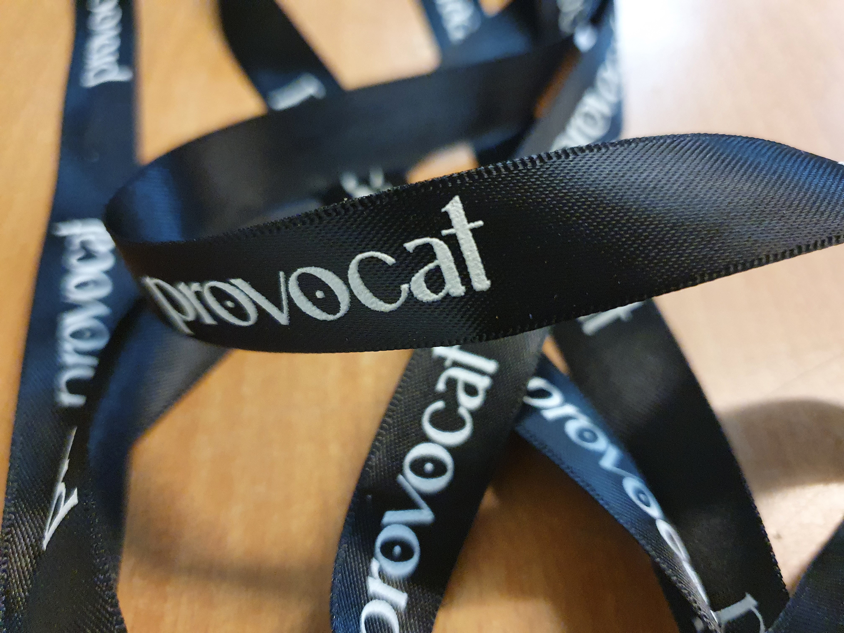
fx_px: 634
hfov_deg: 67.3
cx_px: 422
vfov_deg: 53.1
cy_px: 316
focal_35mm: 26
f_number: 1.5
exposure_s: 1/50
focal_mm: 4.32
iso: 800
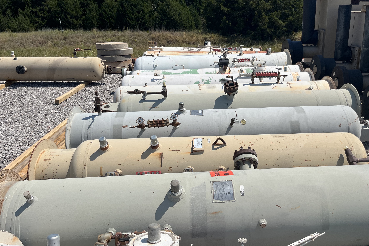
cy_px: 109
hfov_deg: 58.4
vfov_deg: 41.1
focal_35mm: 32
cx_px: 214
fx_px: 328
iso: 50
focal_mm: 5.1
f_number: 1.6
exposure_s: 1/7874
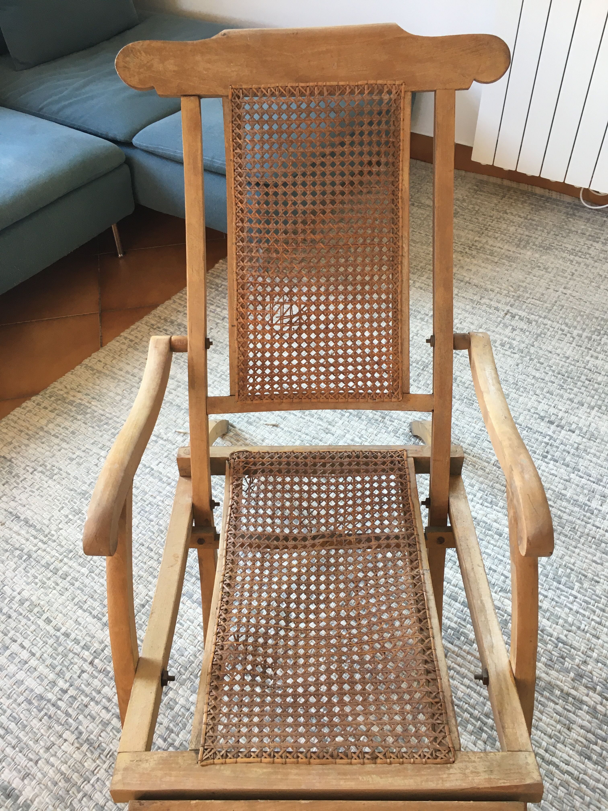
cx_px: 304
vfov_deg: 61.7
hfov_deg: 48.2
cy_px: 406
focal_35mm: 29
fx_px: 679
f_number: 2.2
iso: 80
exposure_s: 1/33
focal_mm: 4.15
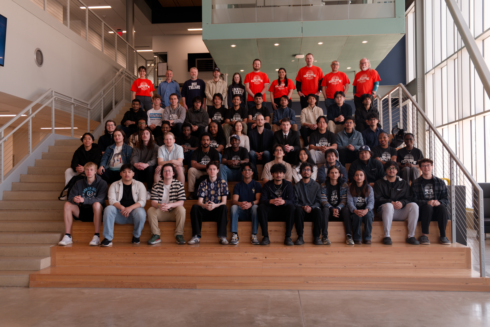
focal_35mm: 36
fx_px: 490
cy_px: 164
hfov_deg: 53.1
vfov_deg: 36.9
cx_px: 245
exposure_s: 1/40
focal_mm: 36
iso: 250
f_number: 4.5
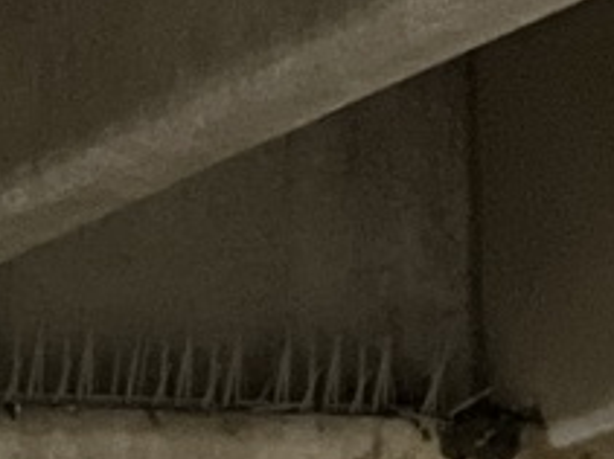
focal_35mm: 584
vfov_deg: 2.5
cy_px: 1078
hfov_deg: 3.3
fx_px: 10353
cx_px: -1455
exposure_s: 1/24
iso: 400
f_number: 2.8
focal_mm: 9
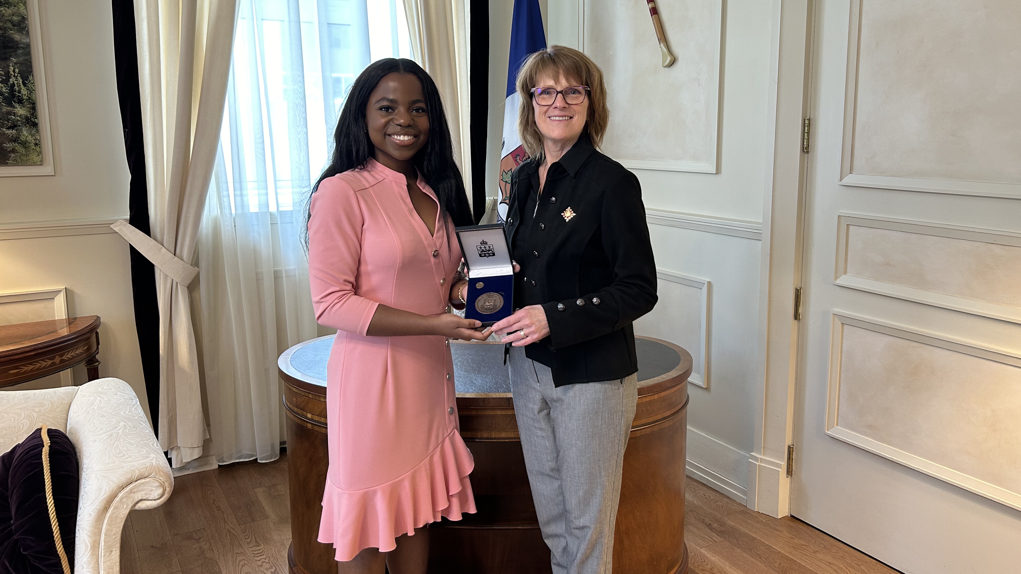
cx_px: 522
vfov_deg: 40.1
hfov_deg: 66.1
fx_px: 785
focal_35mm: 29
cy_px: 241
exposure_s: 1/60
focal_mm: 5.7
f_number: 1.5
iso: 100
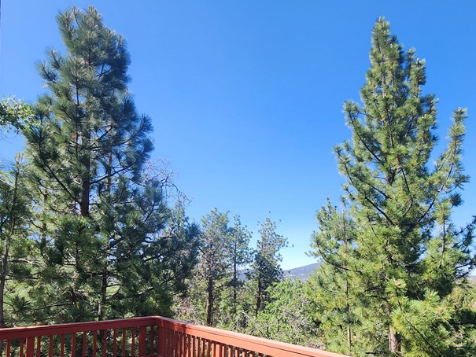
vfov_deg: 59.1
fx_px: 303
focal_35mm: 22
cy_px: 249
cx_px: 268
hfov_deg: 76.0
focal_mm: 2.2
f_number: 2.2
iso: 50
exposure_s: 1/796
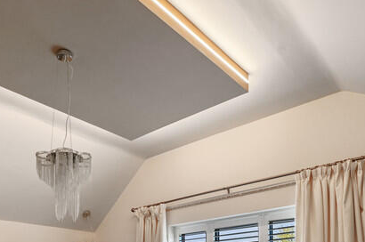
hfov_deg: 54.4
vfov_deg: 31.7
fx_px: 354
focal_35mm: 35
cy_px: 288
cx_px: 165
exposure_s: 1/1.25
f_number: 8
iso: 400
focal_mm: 14
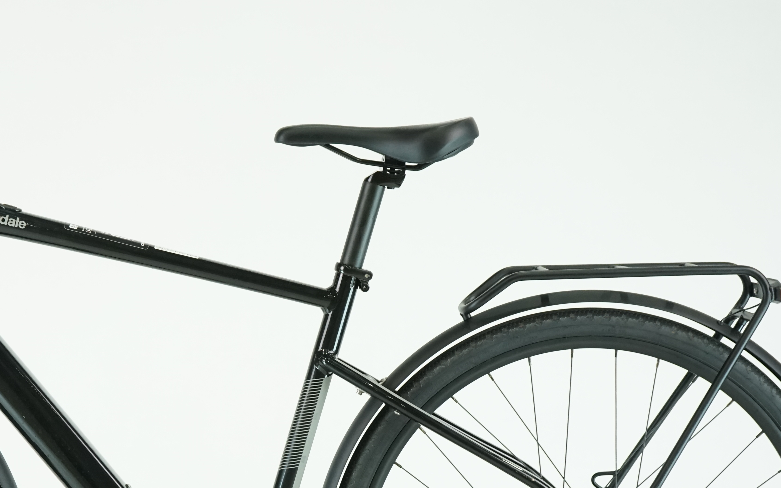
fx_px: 2129
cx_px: 180
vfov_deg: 13.0
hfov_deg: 20.6
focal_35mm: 100
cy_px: 412
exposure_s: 1/200
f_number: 5.6
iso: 1600
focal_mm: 55
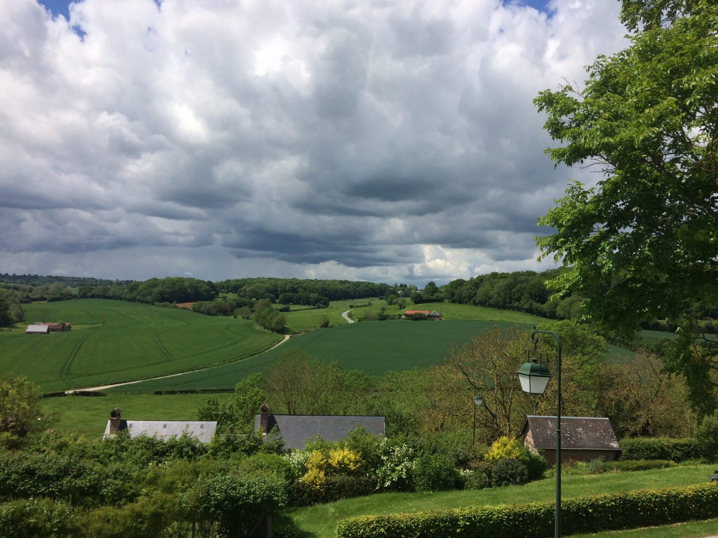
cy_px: 269
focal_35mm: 29
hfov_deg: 61.7
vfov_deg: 48.2
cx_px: 359
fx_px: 602
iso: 32
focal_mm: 4.15
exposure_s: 1/3731
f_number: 2.2
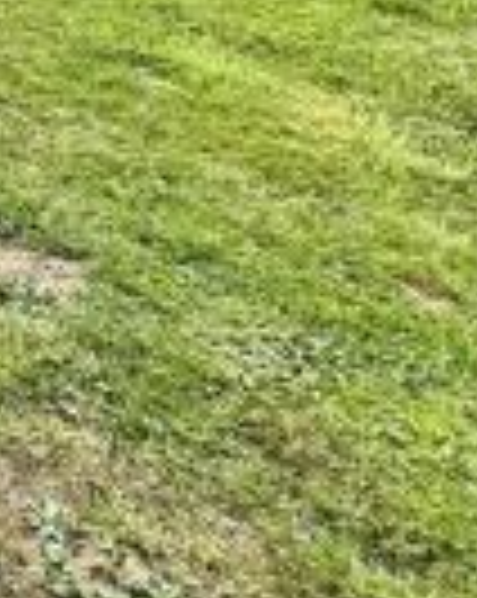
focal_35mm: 60
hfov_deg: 16.9
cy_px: -254
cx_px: -533
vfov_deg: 25.3
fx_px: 1061
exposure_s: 1/550
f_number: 2.2
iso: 40
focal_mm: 2.22
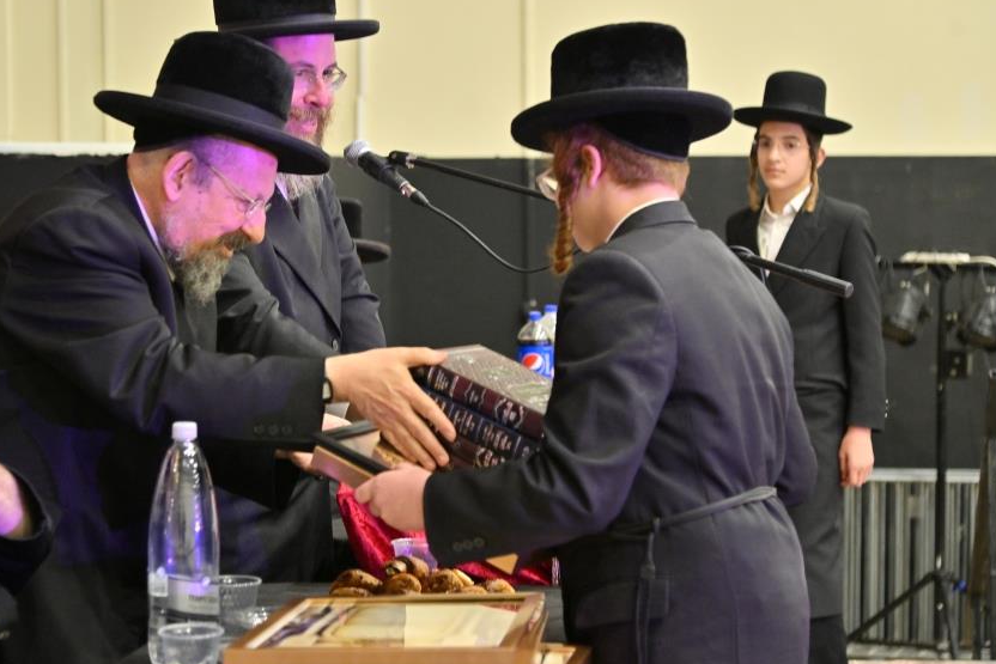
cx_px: 415
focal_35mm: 80
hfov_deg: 25.3
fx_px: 2214
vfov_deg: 17.1
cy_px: 300
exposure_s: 1/160
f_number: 4
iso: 1250
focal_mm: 65
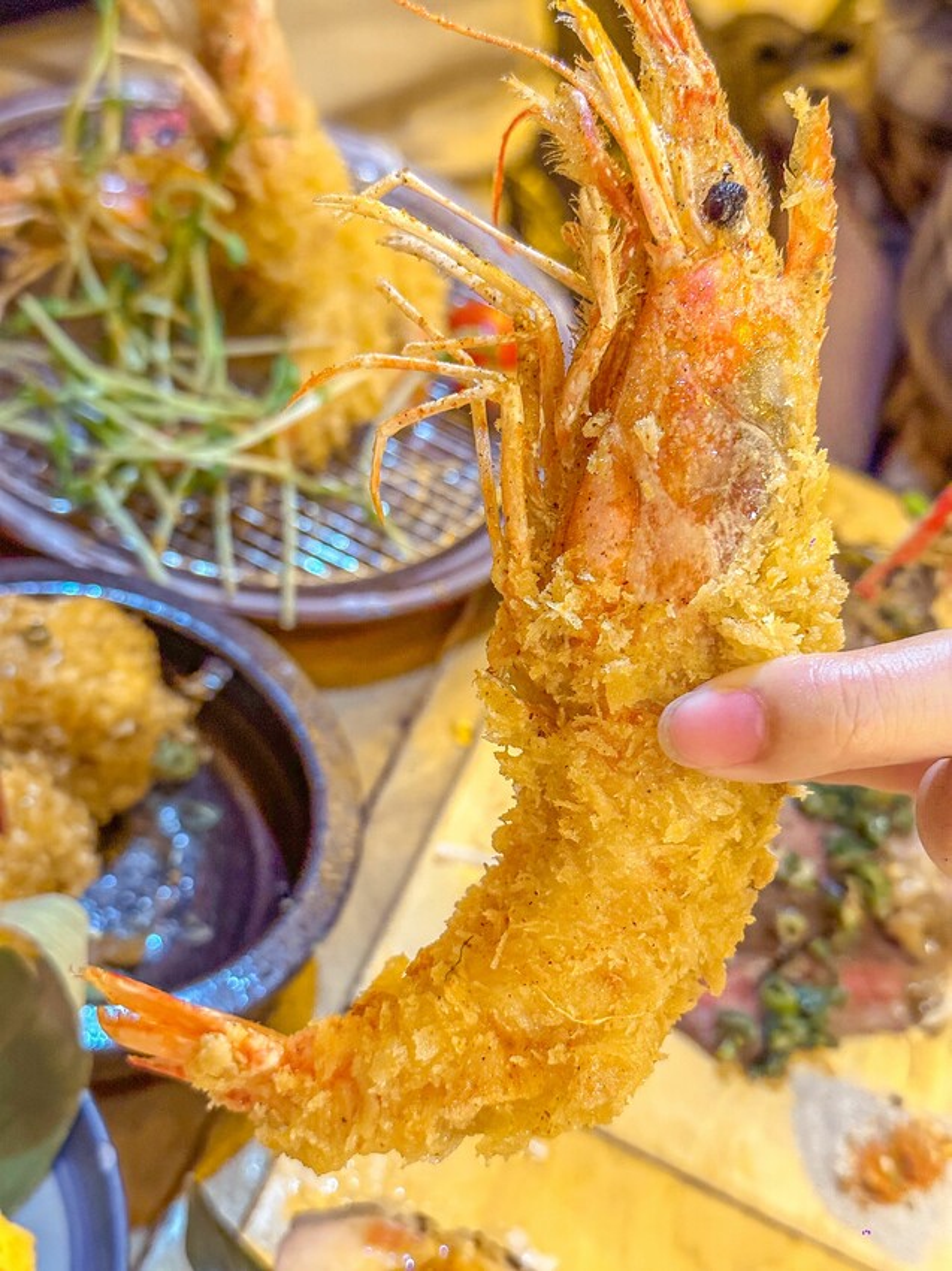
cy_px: 636
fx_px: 1761
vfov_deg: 39.7
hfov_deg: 30.3
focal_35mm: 48
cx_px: 476
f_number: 1.8
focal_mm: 6.86
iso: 500
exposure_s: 1/35
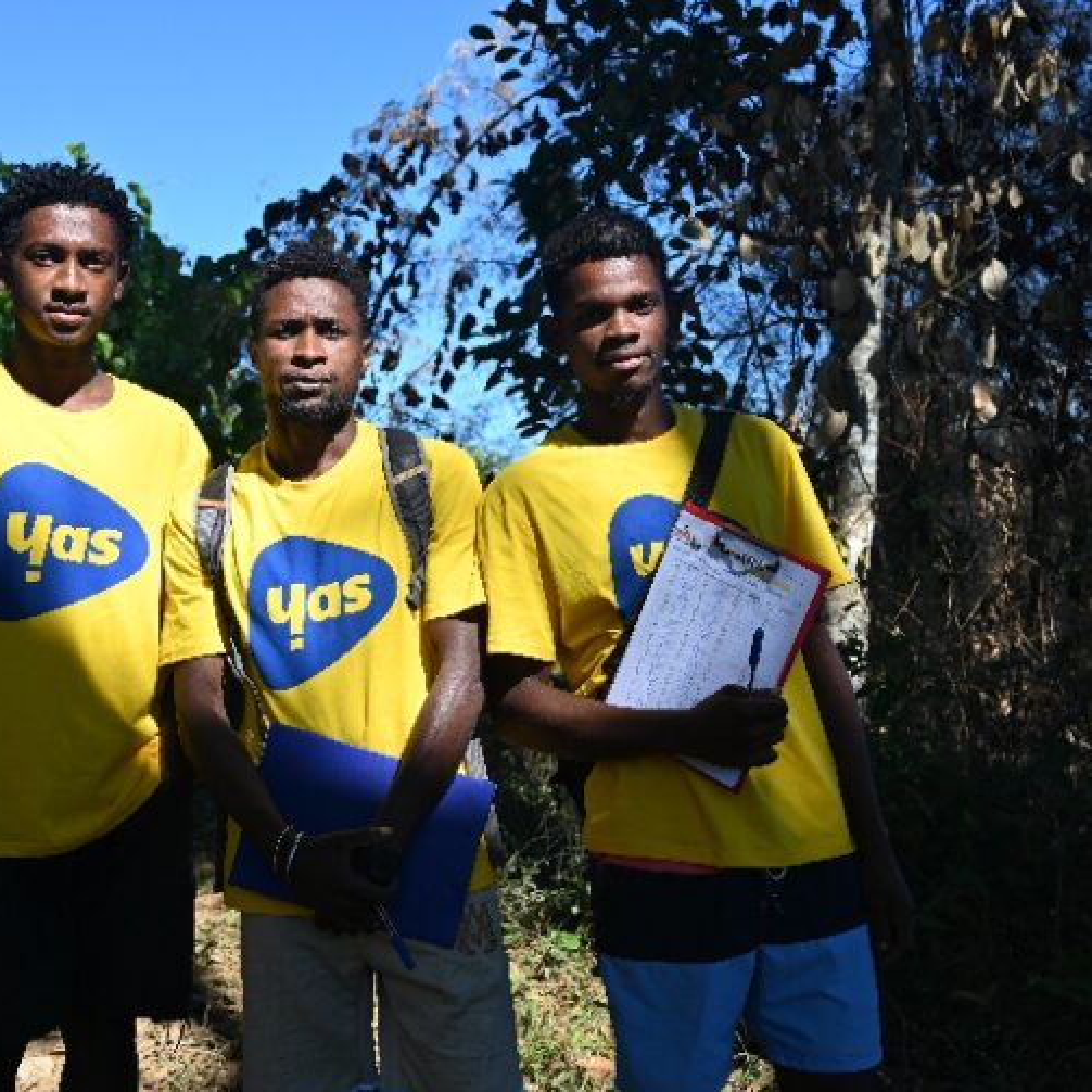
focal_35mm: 48
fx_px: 1713
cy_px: 553
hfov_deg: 35.2
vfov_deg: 35.4
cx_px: 436
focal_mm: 37
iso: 100
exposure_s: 1/320
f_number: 6.3
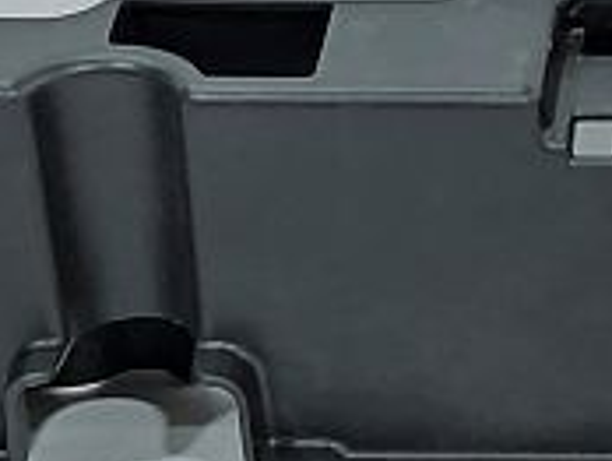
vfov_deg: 7.8
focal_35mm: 191
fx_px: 3381
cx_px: 885
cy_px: 225
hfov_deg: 10.1
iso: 64
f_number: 1.8
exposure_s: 1/50
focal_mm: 5.23
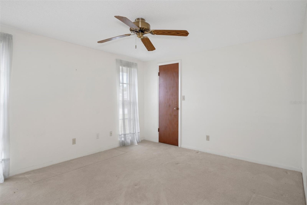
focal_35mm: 19
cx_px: 154
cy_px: 102
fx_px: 162
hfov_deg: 86.9
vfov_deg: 64.5
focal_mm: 19
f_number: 8
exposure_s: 1/1.25
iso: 320
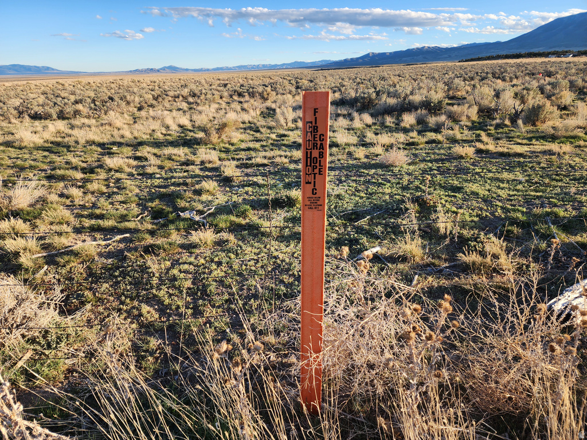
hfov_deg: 73.9
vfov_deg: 58.9
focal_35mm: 23
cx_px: 294
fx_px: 390
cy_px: 220
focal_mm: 6.4
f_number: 1.8
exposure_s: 1/380
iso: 12
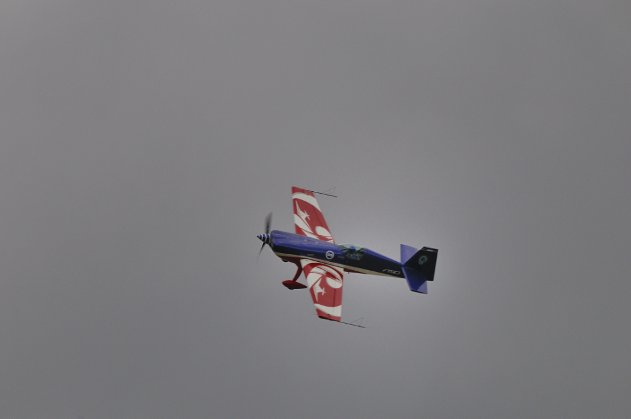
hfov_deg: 4.6
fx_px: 7877
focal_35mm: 450
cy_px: 210
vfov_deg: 3.0
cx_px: 316
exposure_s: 1/500
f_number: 11
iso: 200
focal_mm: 300
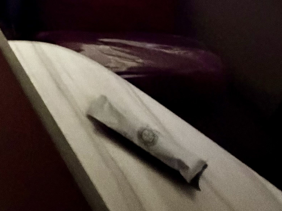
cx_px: -184
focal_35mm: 51
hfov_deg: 24.4
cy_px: -138
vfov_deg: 21.7
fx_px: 415
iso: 1600
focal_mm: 2.22
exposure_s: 1/29
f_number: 2.2
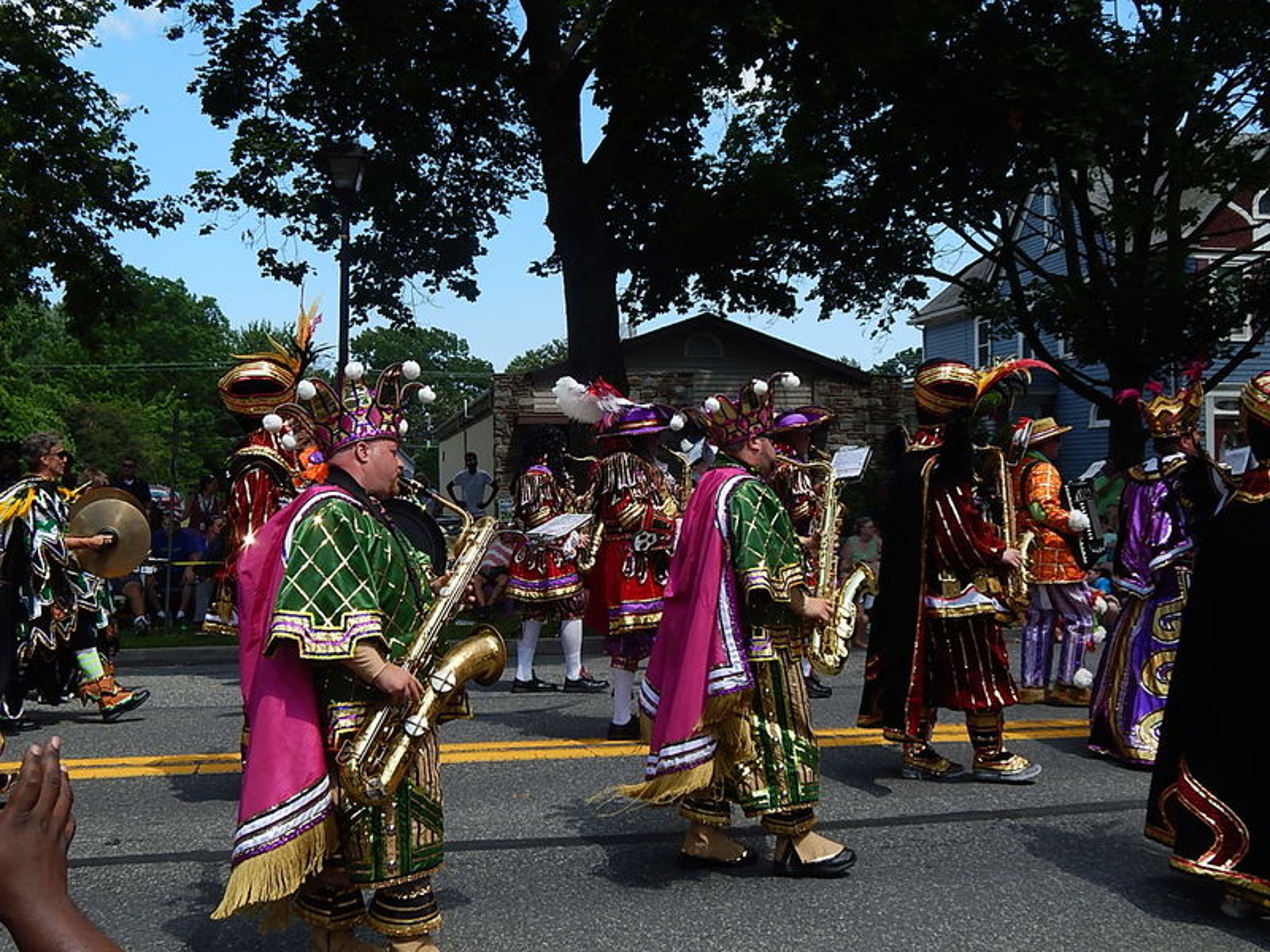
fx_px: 1394
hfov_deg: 49.0
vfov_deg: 37.7
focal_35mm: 38
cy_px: 476
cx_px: 635
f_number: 3.4
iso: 125
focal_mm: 6.8
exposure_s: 1/800
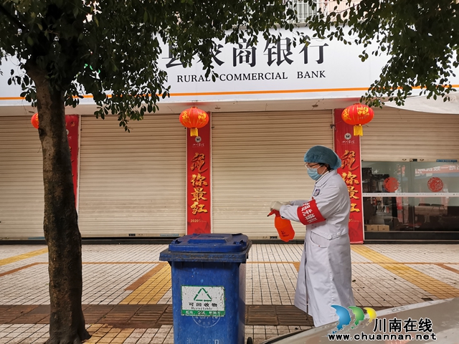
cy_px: 172
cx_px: 230
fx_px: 358
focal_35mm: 27
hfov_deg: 65.3
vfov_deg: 51.4
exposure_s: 1/100
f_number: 1.8
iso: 200
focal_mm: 5.58
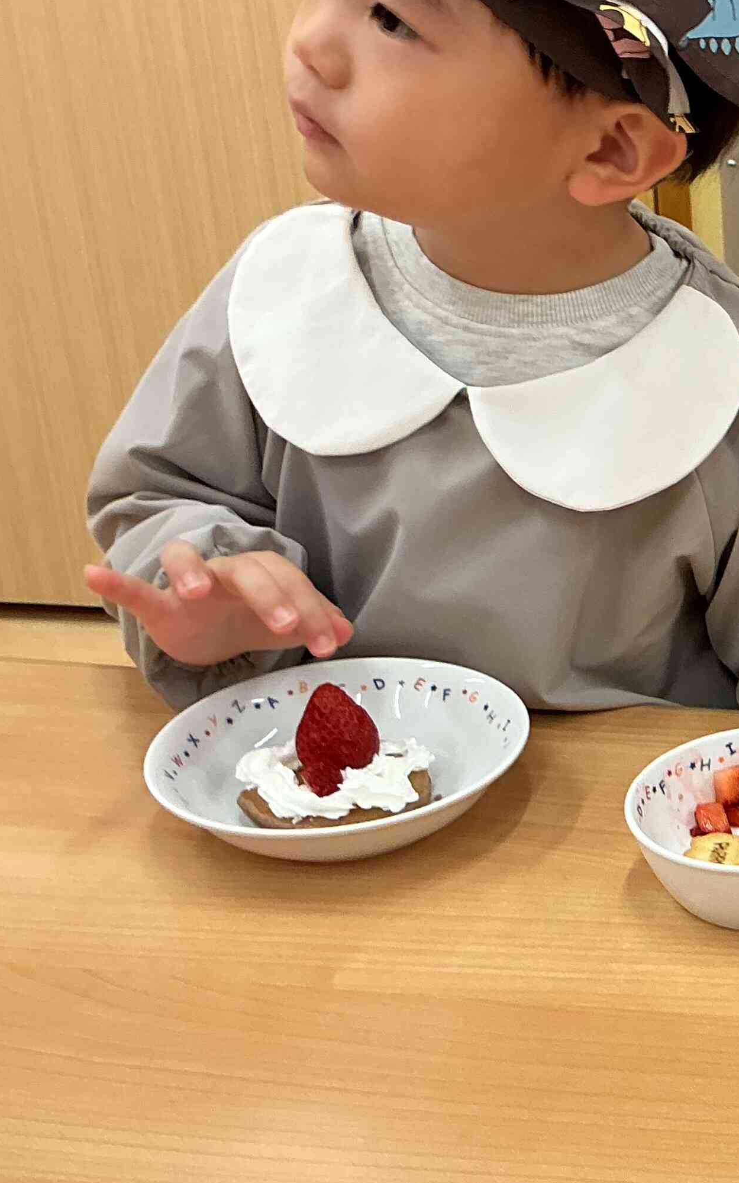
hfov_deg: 18.4
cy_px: 656
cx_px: 1134
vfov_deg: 32.9
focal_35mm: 62
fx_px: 1998
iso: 40
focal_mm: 3
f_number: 1.8
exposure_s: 1/60
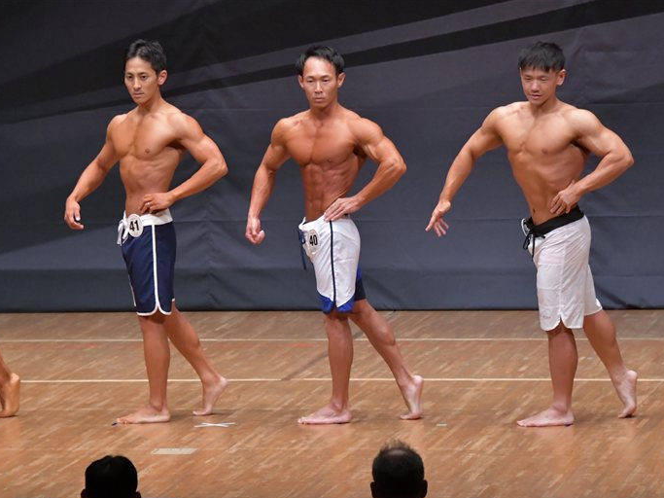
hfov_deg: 7.1
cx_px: 334
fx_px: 5332
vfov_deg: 5.3
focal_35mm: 278
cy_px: 250
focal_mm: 170
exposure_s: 1/400
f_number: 5.6
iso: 6400
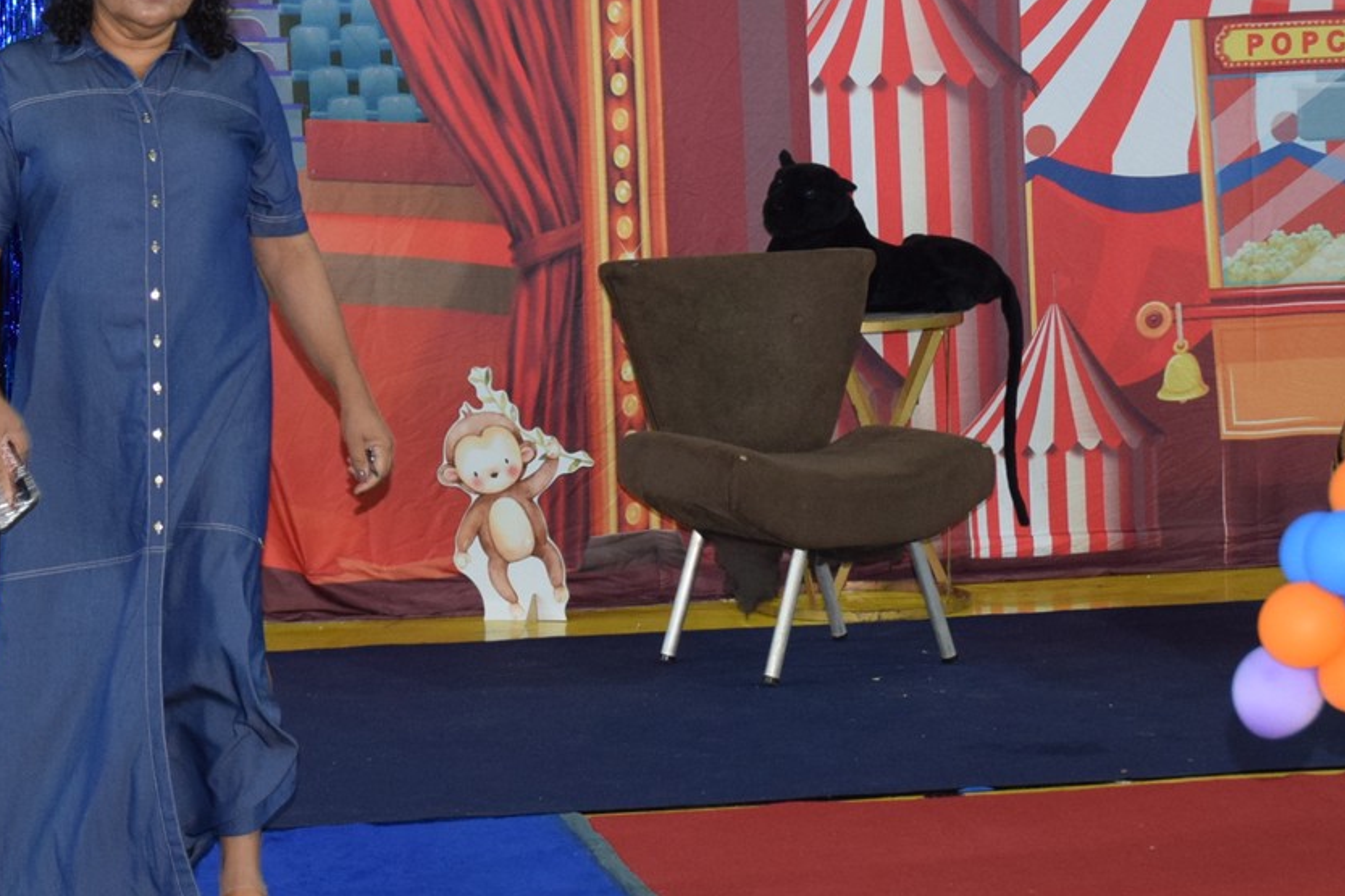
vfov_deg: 12.4
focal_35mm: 110
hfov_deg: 18.5
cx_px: 451
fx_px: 4109
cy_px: 394
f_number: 4
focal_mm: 34
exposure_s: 1/60
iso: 1400
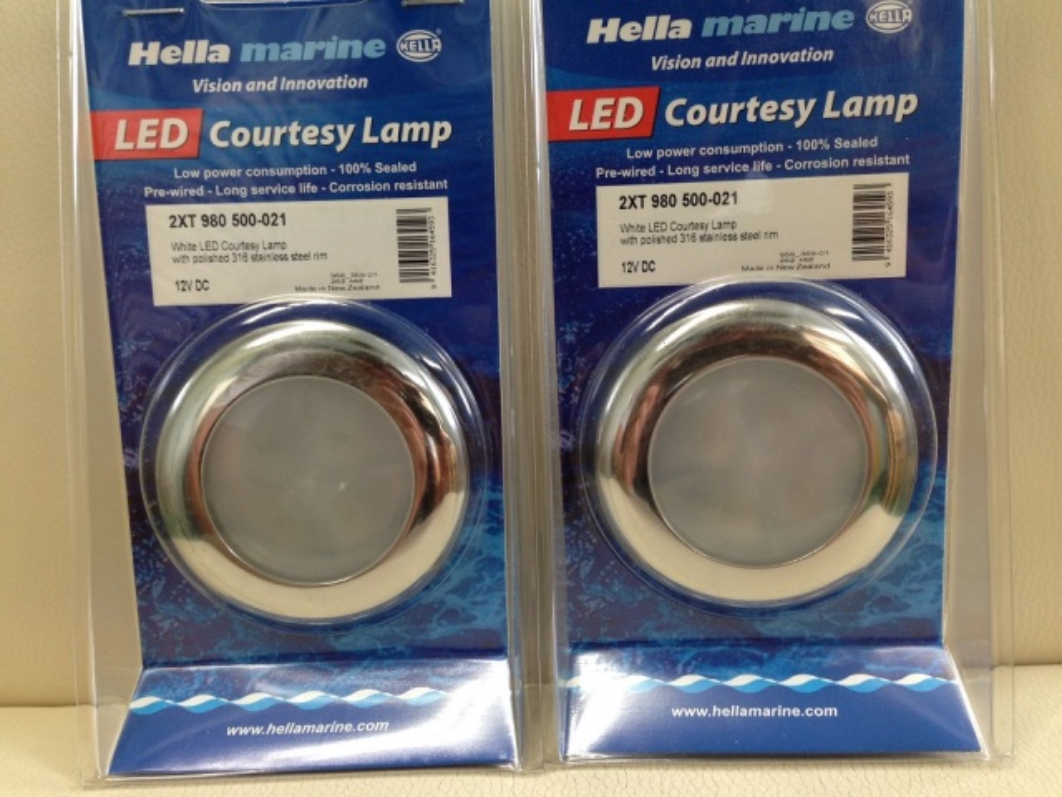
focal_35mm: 33
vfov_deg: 42.9
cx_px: 531
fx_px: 1012
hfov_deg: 55.4
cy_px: 398
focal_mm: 4.12
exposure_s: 1/40
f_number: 2.4
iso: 64
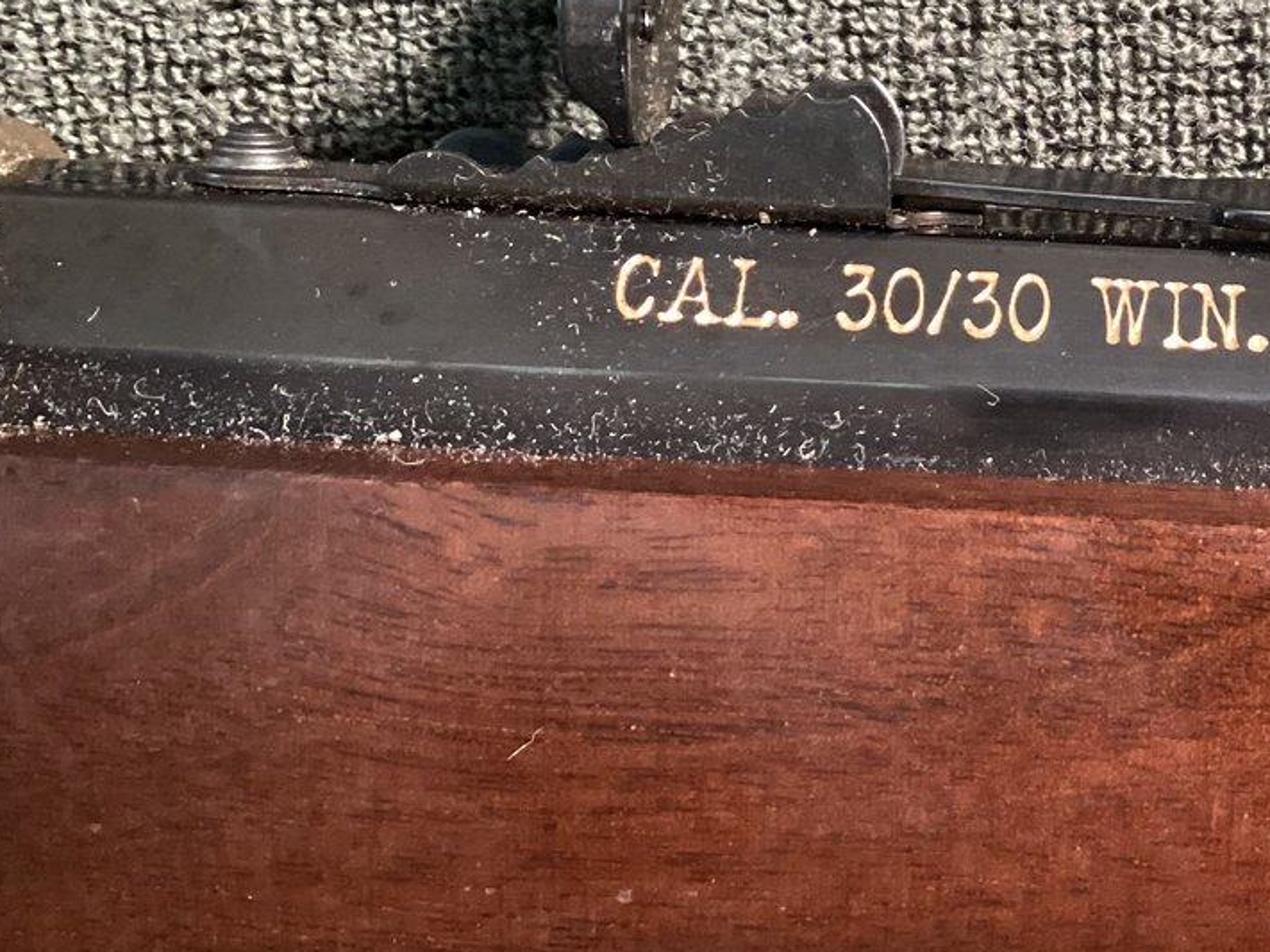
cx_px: 1126
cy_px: 230
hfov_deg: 28.3
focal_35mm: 66
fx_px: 2421
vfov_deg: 22.0
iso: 320
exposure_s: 1/30
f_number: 2.4
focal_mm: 3.3
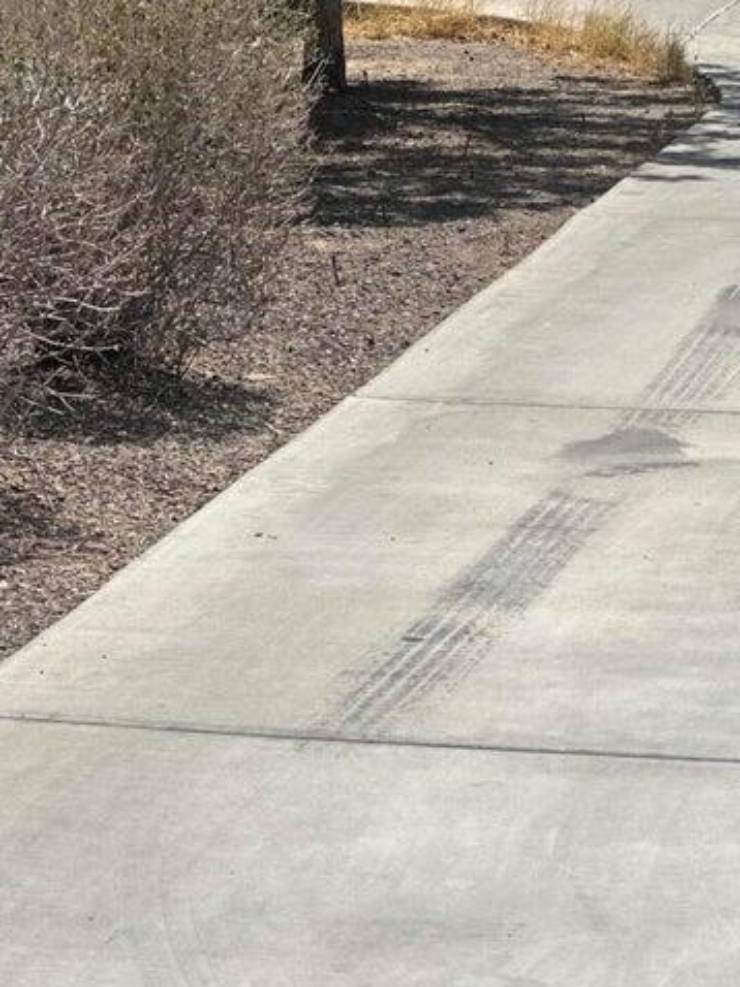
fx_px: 4707
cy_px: 481
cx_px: 409
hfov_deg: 9.0
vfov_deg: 12.0
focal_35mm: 165
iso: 32
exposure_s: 1/995
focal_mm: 9
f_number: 2.8
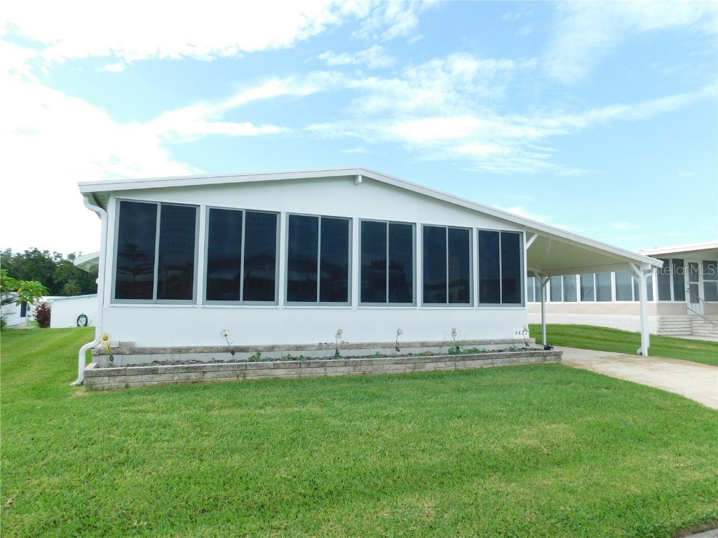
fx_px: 477
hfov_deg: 73.9
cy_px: 269
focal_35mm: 23
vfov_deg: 58.9
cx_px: 359
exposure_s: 1/640
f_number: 3
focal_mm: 4
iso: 125
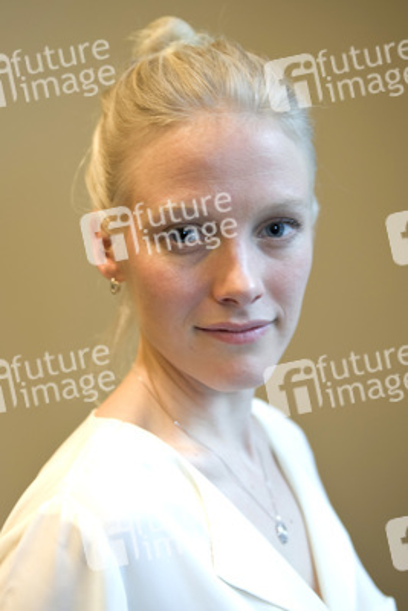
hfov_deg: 31.9
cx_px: 204
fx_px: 713
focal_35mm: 42
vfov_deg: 46.4
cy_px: 306
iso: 800
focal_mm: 42
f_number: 2.8
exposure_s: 1/30
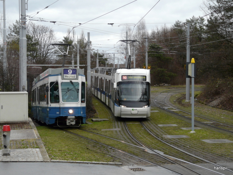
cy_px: 88
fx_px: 451
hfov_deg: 29.0
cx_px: 116
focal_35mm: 67
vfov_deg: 21.9
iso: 100
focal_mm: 11.1
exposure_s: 1/125
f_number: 4
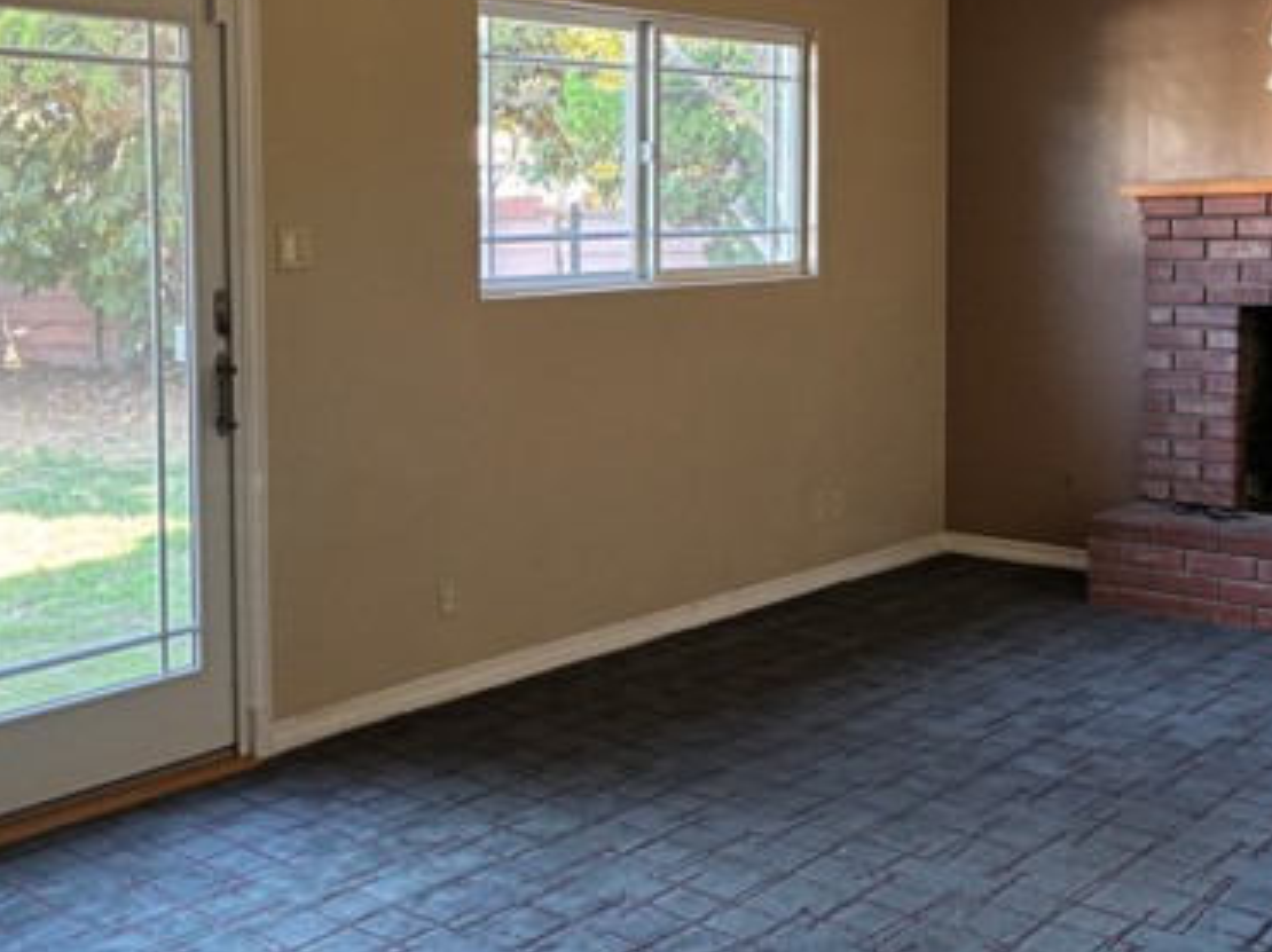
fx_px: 1652
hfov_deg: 41.3
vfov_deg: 31.9
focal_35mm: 45
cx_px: 378
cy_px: 330
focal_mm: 5.96
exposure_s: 1/60
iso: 250
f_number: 1.6
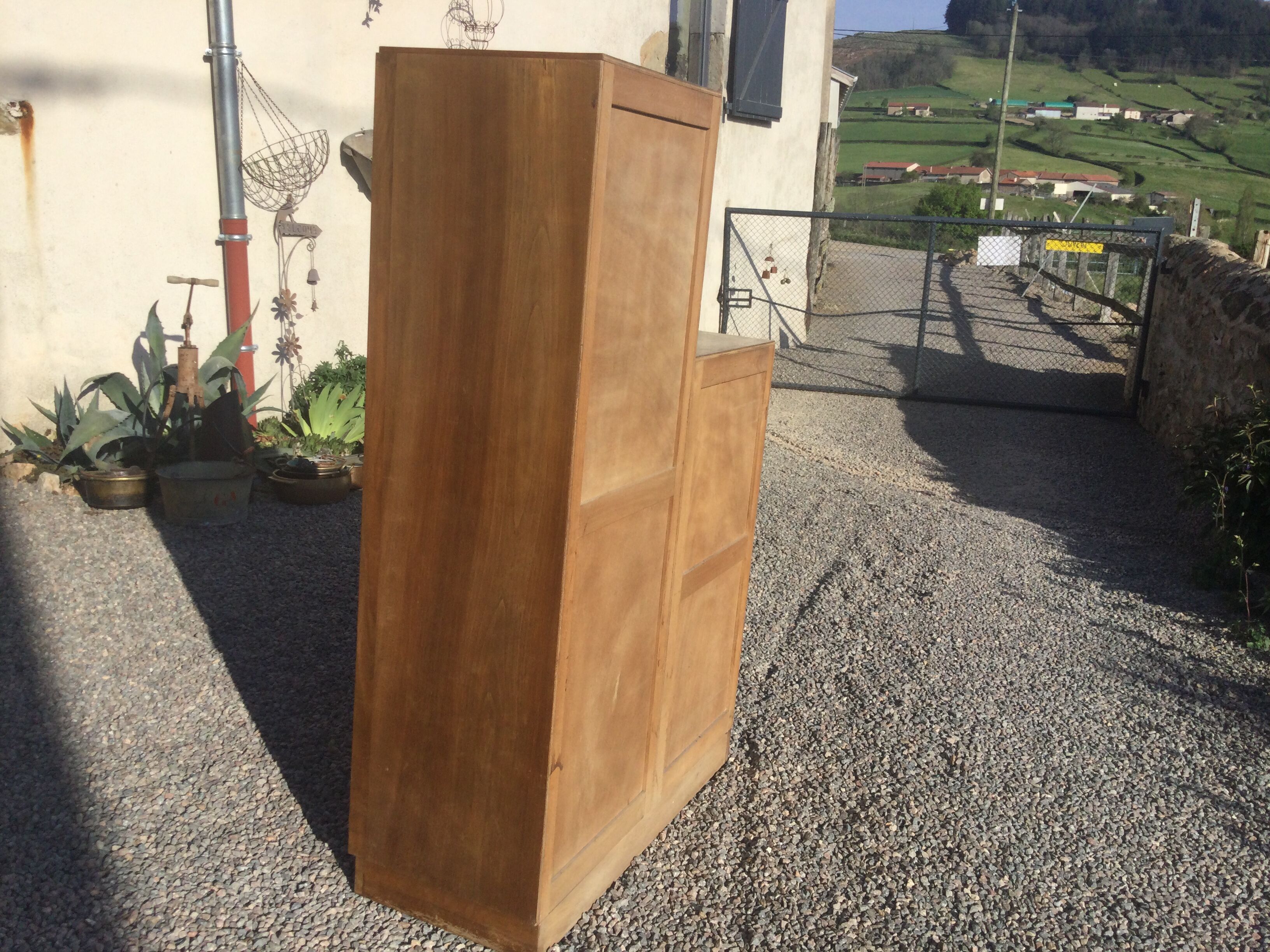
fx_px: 1137
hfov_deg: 58.4
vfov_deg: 45.4
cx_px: 635
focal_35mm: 31
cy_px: 476
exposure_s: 1/1538
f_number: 2.4
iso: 25
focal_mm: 3.3
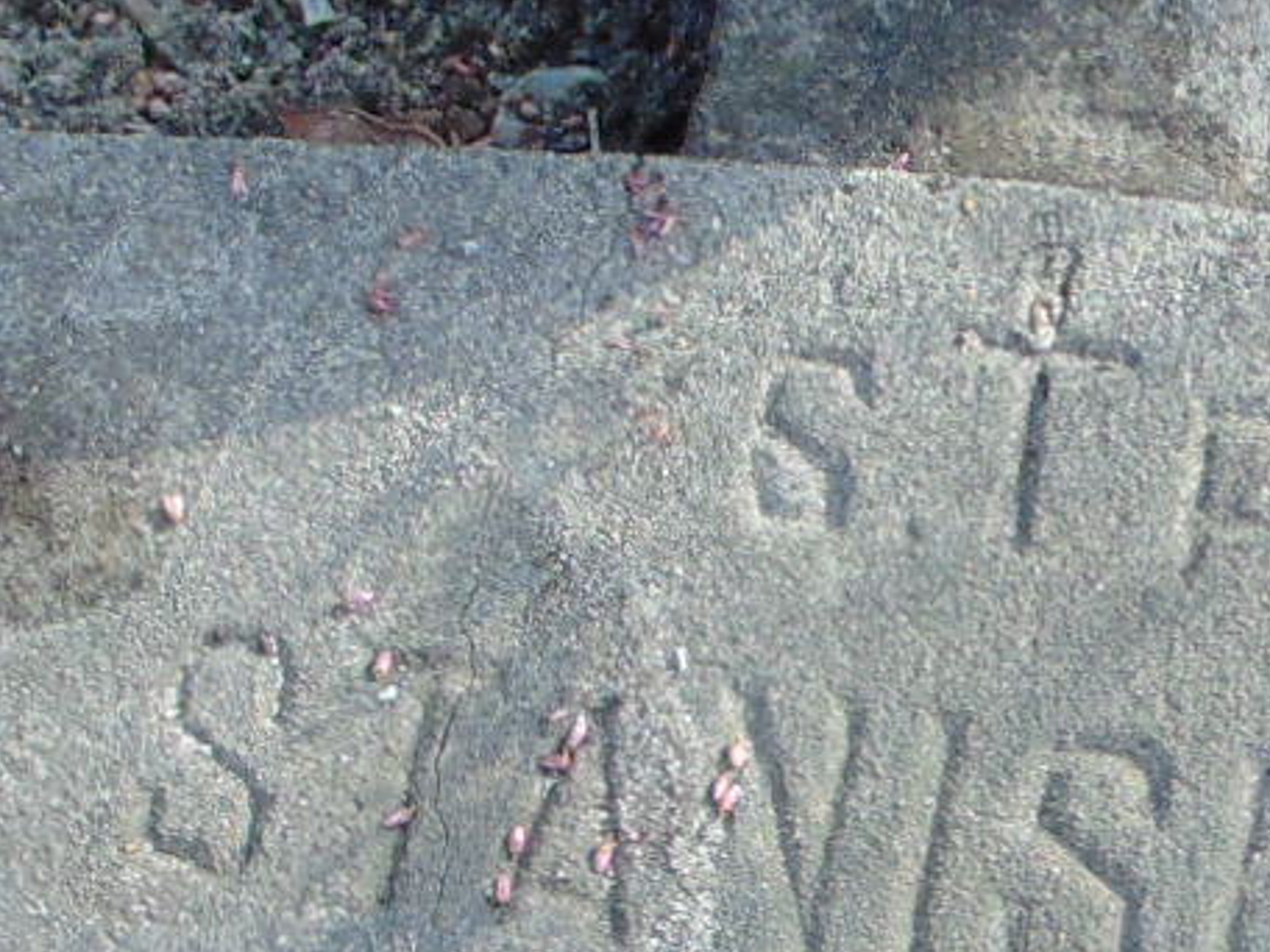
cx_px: 1111
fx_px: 5210
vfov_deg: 10.3
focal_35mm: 142
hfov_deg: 13.8
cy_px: 1191
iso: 80
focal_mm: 4.5
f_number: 3
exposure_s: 1/200
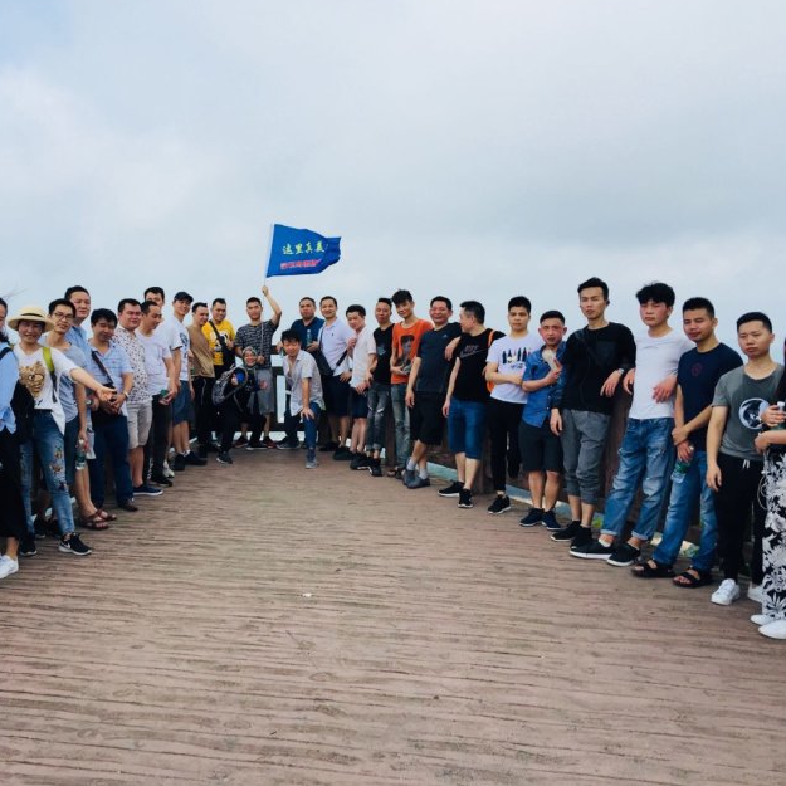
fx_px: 899
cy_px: 387
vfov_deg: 47.2
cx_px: 289
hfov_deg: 46.7
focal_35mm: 35
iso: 32
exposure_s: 1/1883
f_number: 2.2
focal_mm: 4.15
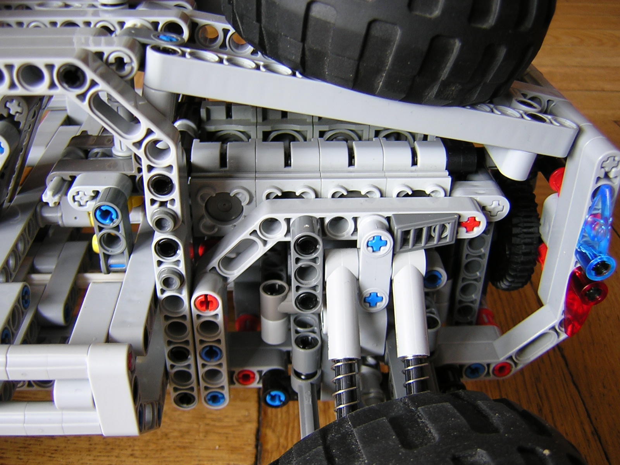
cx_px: 310
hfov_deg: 51.4
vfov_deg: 39.7
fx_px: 645
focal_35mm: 36
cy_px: 232
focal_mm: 4.7
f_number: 2.6
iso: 100
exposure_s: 1/3.9
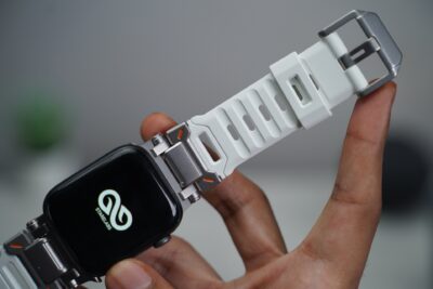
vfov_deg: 20.3
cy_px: 144
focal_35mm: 67
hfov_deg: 30.1
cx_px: 216
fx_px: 806
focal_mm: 67
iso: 400
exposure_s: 1/90
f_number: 4
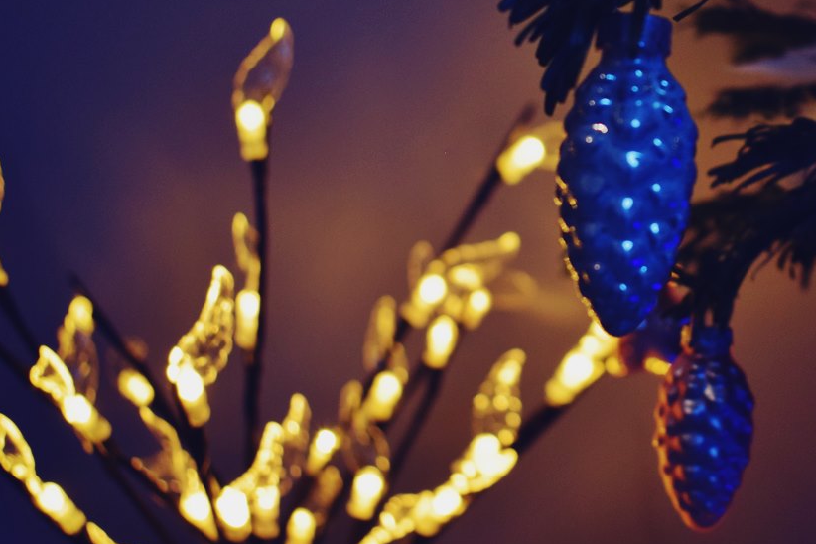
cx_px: 665
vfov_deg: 18.6
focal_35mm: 73
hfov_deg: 27.1
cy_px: 173
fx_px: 1654
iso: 500
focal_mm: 25
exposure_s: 1/60
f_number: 4
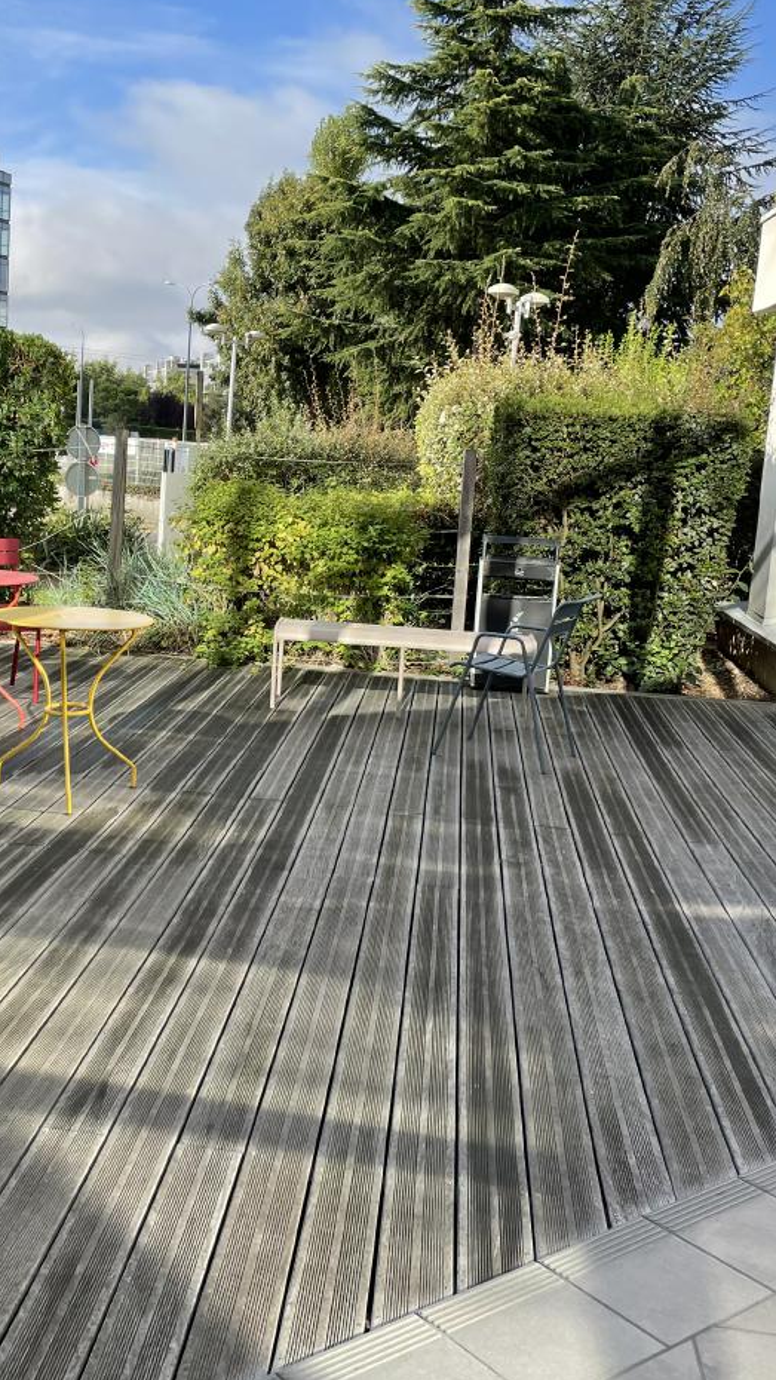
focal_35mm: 39
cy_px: 675
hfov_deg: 30.1
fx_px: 1427
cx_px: 231
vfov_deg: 51.6
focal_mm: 4.2
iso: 32
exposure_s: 1/1171
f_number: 1.6
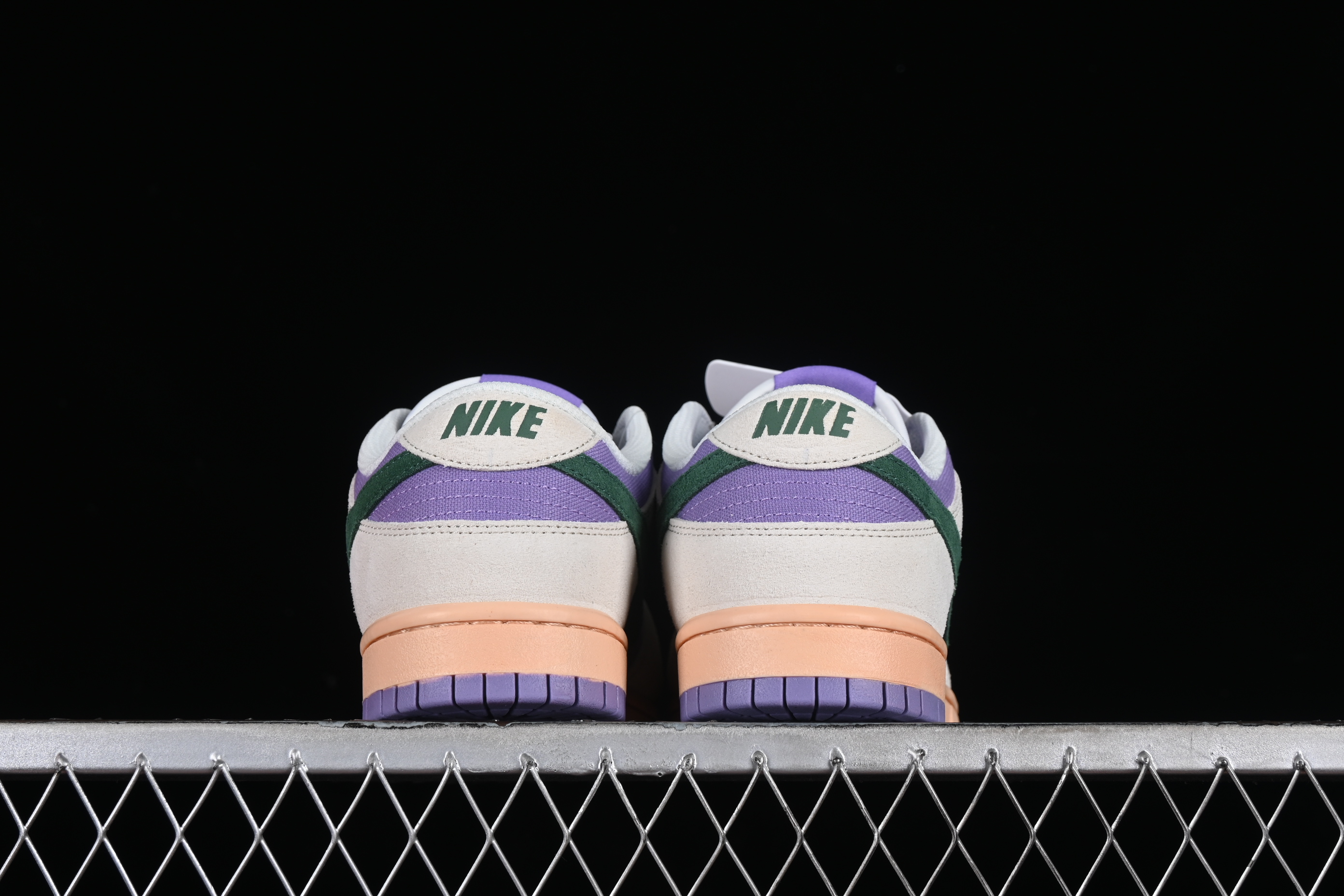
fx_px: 2800
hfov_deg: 27.0
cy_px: 448
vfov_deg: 18.2
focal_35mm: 75
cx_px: 672
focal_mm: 50
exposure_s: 1/80
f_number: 8
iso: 160
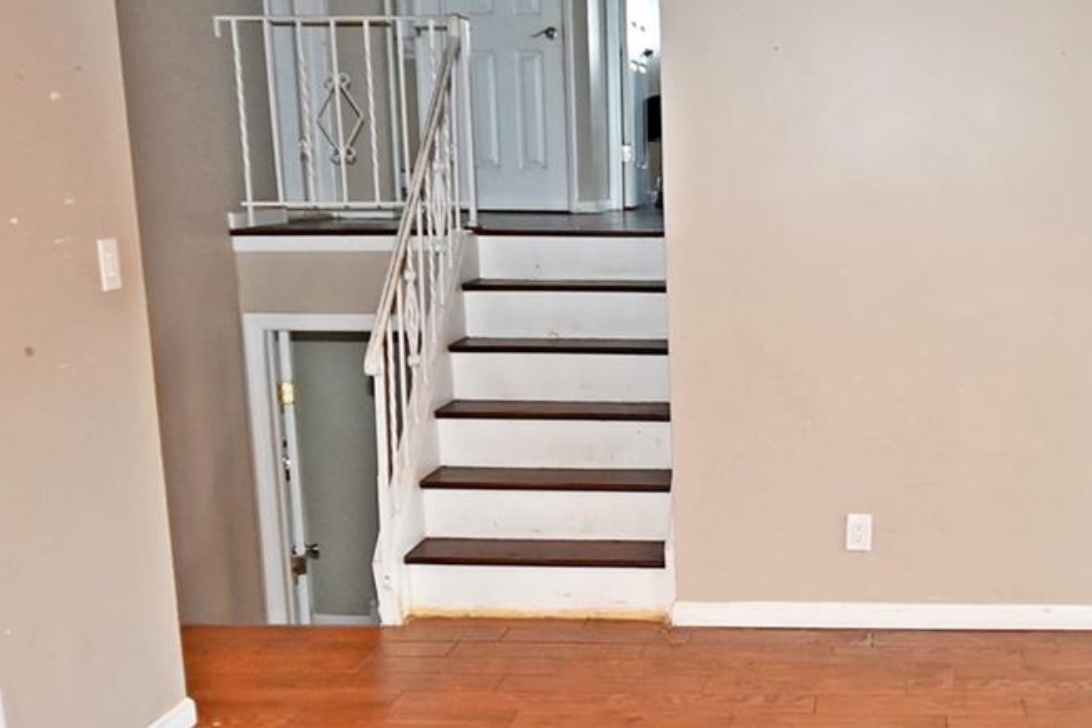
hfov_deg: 39.7
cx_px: 918
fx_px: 1426
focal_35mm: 47
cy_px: 480
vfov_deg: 28.5
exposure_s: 1/60
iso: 400
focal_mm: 10
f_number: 4
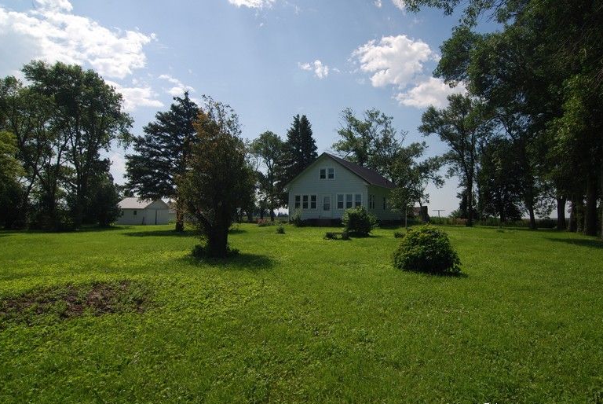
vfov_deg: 59.5
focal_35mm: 21
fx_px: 352
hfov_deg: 80.7
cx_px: 344
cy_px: 185
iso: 100
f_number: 8
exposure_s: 1/250
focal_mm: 12
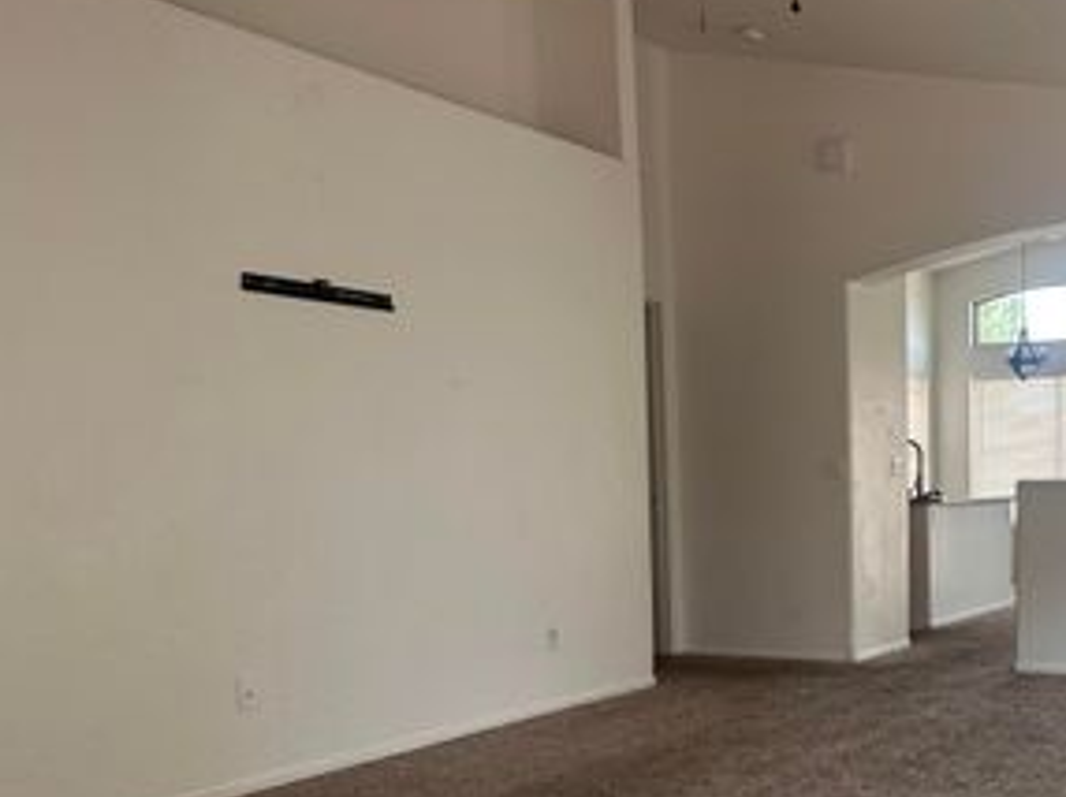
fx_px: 1292
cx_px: 928
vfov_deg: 33.7
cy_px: 583
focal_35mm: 42
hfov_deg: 41.8
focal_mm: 6.86
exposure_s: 1/209
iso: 64
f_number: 1.78
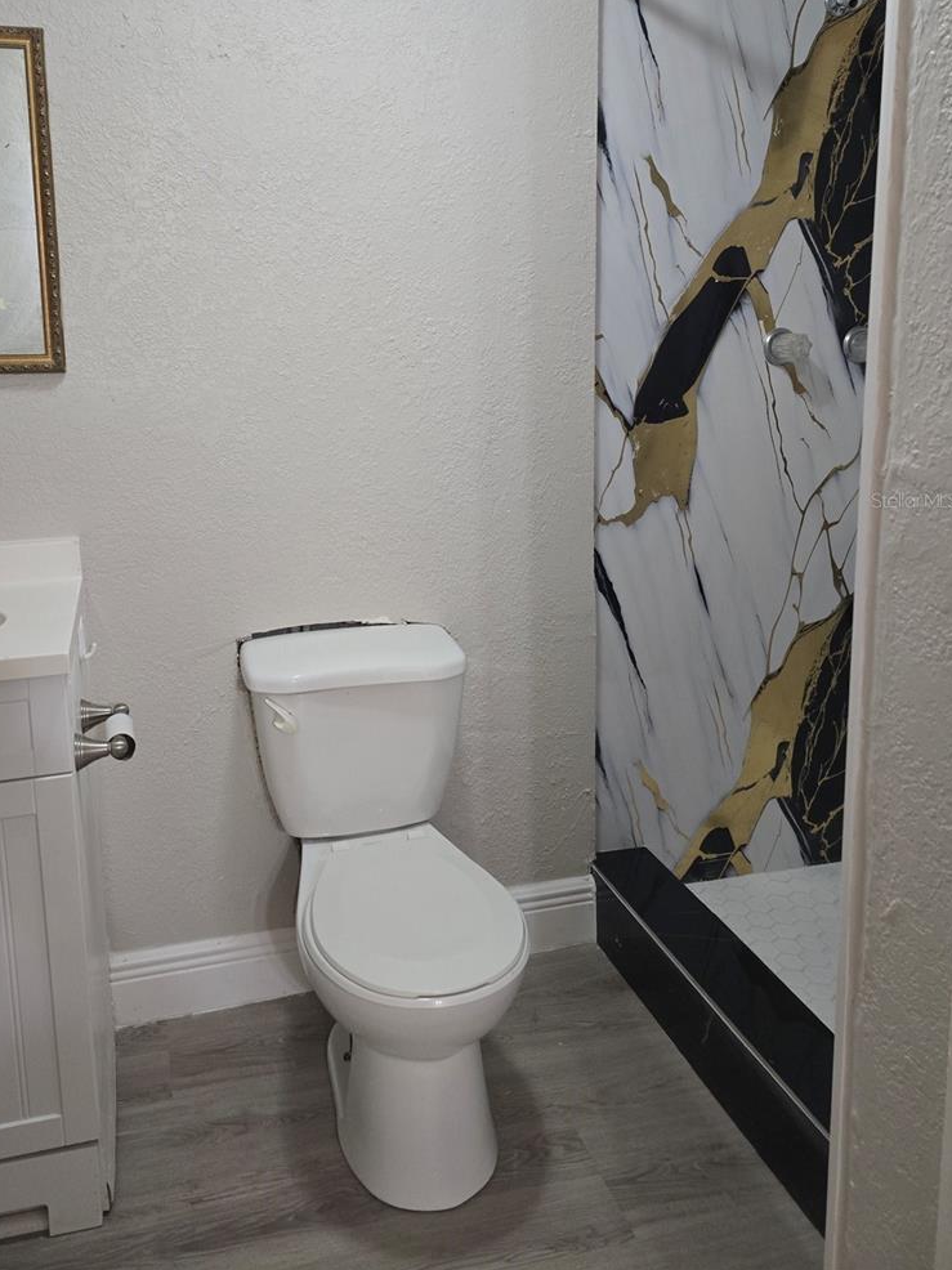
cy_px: 500
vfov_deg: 62.8
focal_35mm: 28
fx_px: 1027
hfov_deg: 49.4
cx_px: 383
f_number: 1.7
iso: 640
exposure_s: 1/60
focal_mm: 6.3
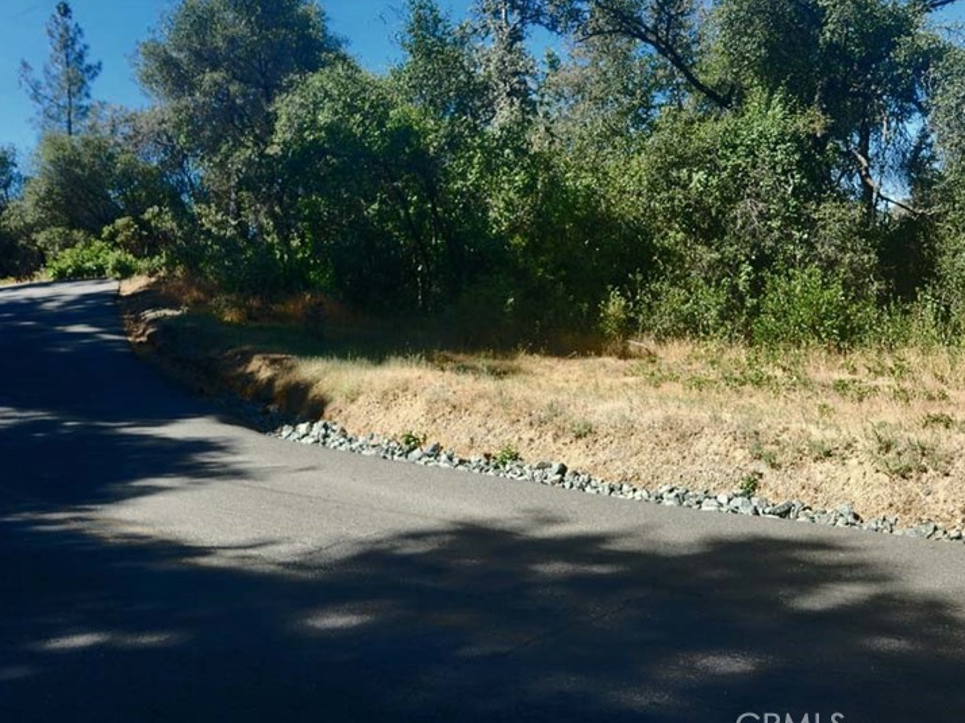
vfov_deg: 42.2
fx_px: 920
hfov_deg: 55.1
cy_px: 226
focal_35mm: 33
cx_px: 557
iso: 20
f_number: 1.8
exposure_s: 1/526
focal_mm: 5.4
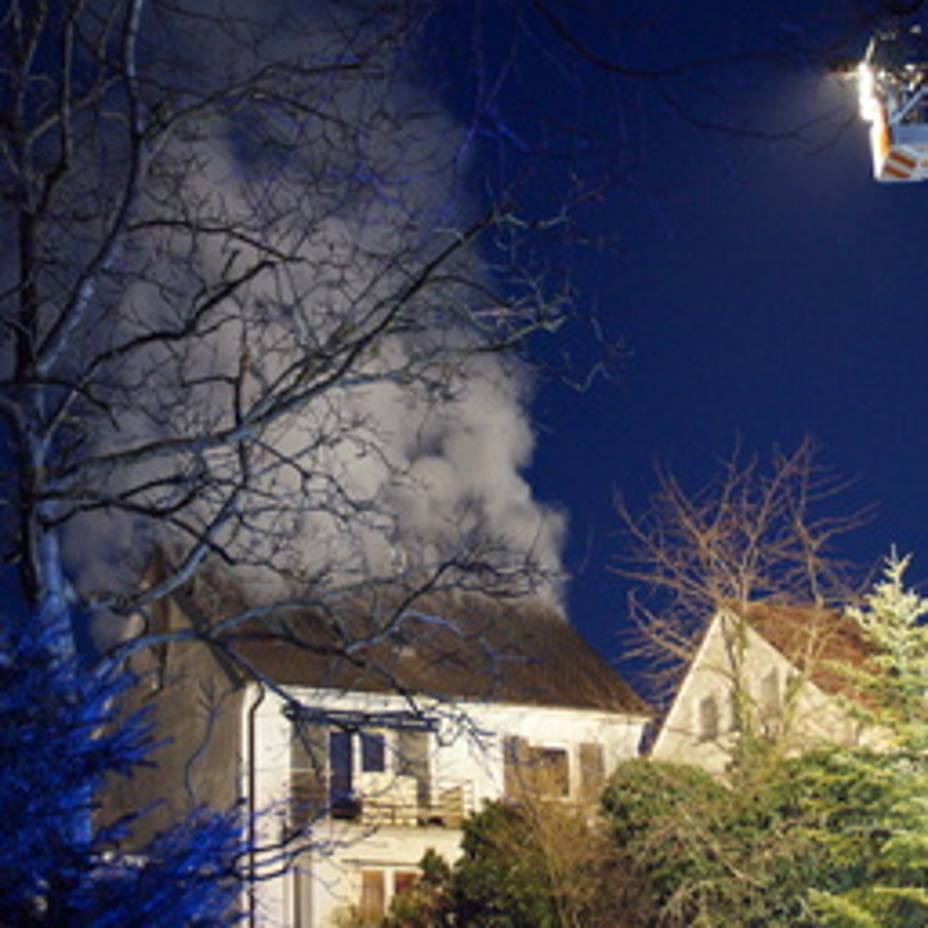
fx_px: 2113
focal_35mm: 70
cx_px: 489
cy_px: 460
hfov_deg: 24.8
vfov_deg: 24.8
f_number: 4.5
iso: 3200
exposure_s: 1/6
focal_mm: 35
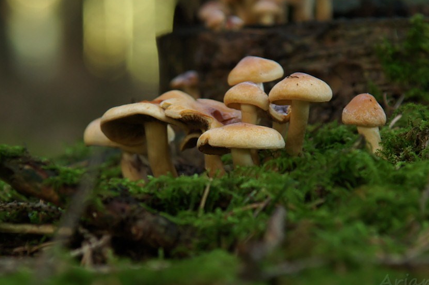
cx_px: 257
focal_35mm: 227
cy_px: 93
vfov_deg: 6.0
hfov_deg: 9.1
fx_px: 2704
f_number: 5.6
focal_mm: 100
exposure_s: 1/15
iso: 400
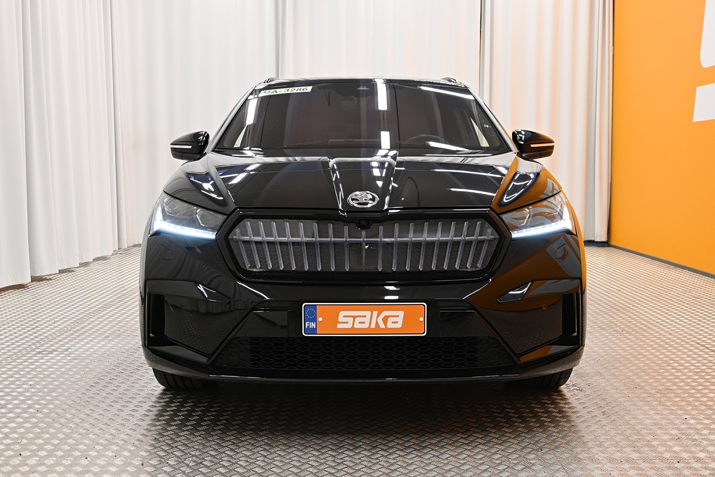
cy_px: 238
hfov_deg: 49.6
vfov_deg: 34.2
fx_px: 775
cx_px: 358
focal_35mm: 39
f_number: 4.5
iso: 640
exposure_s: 1/80
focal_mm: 26
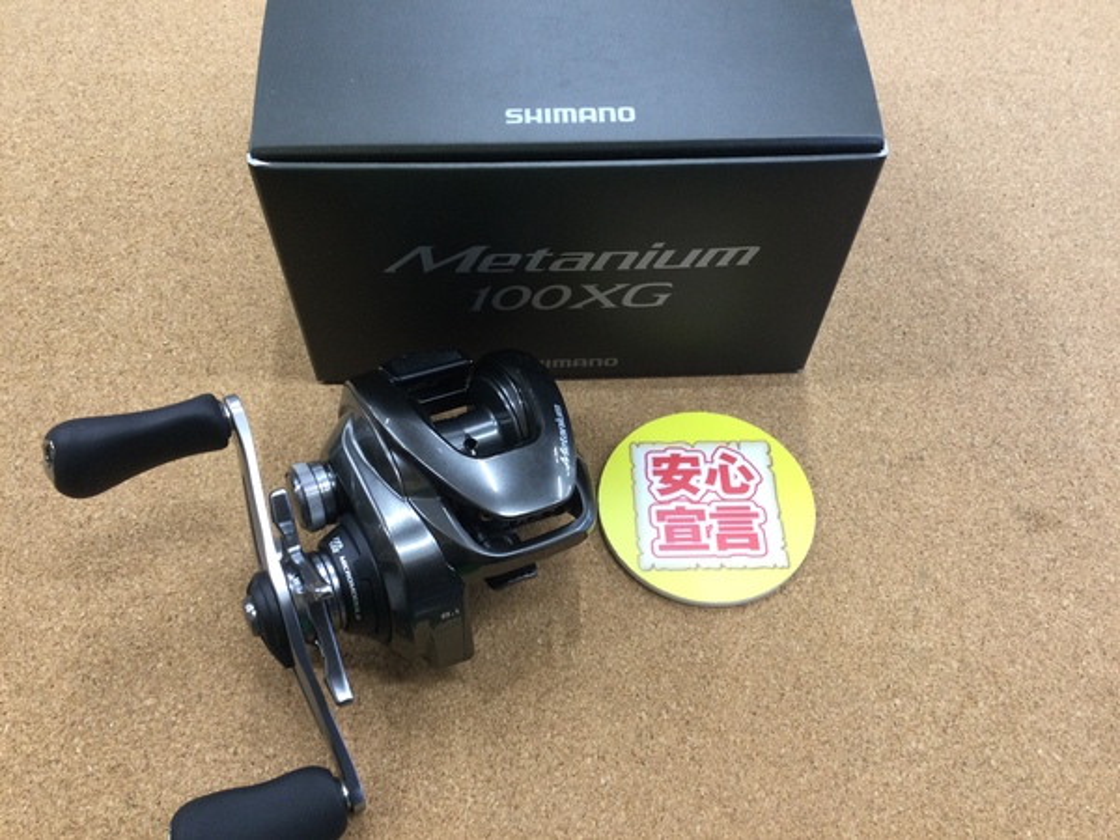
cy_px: 420
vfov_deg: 45.4
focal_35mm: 31
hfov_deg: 58.4
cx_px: 560
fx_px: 1003
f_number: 2.4
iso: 64
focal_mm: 3.3
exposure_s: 1/30
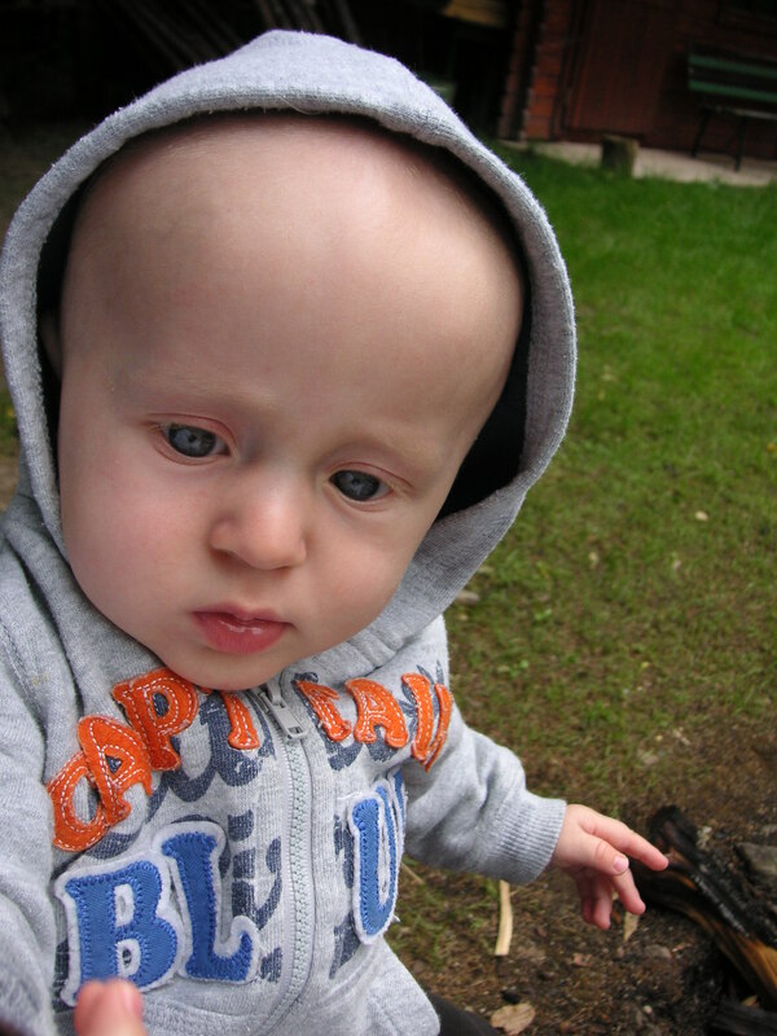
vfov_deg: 50.1
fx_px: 1107
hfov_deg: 38.7
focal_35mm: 37
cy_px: 518
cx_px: 388
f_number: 2.8
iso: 50
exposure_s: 1/125
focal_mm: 6.1
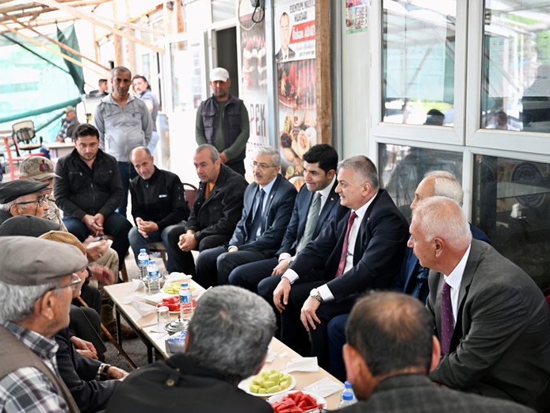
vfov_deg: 35.2
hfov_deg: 45.7
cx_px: 289
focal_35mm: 41
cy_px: 210
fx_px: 652
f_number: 2.8
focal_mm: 37
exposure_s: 1/40
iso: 180
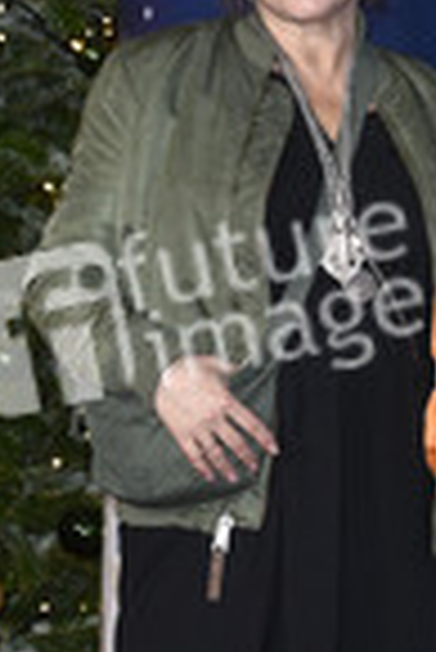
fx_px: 3389
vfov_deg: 10.9
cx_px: 324
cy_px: 535
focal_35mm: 187
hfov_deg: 7.4
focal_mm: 68
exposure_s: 1/250
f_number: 5.6
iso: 1250
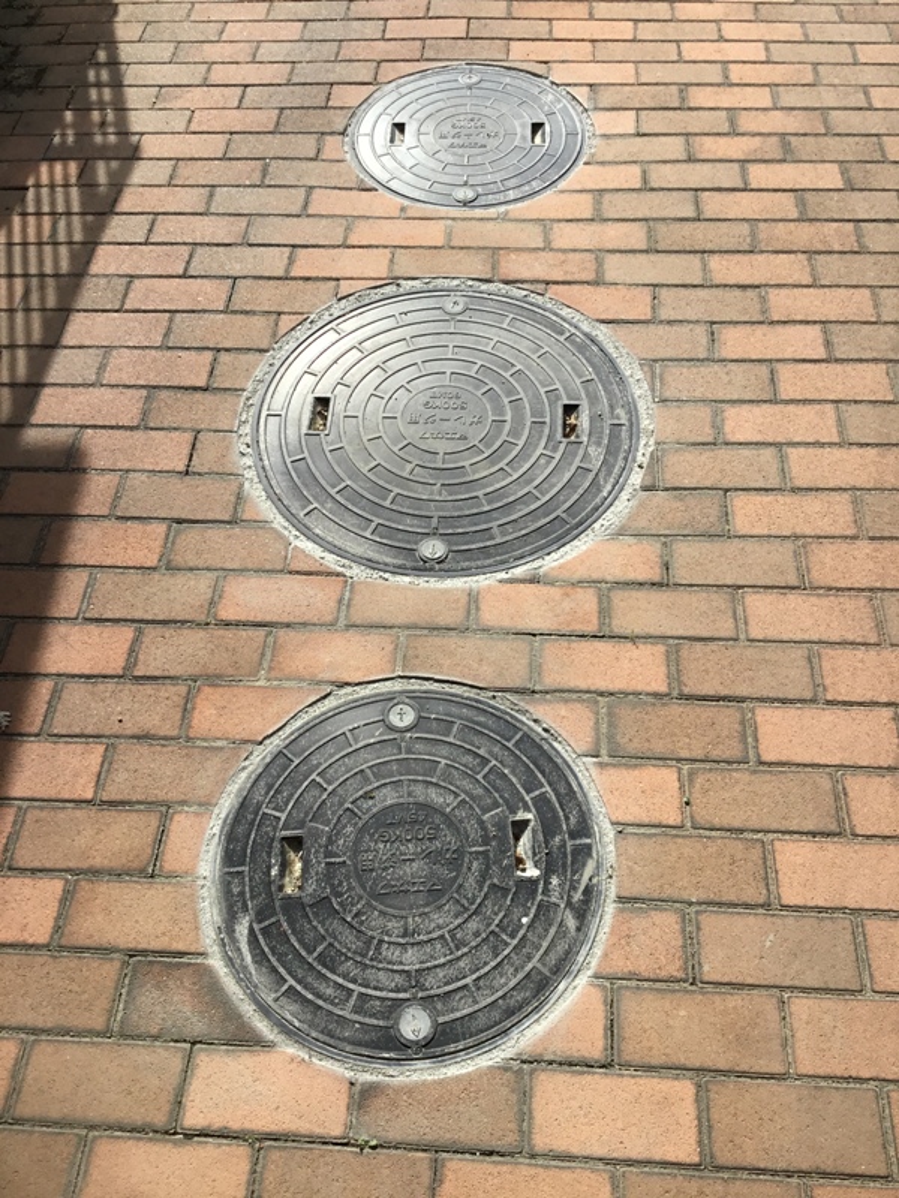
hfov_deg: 45.4
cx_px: 450
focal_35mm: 31
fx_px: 1073
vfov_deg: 58.4
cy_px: 599
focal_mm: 3.3
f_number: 2.4
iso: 25
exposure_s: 1/936
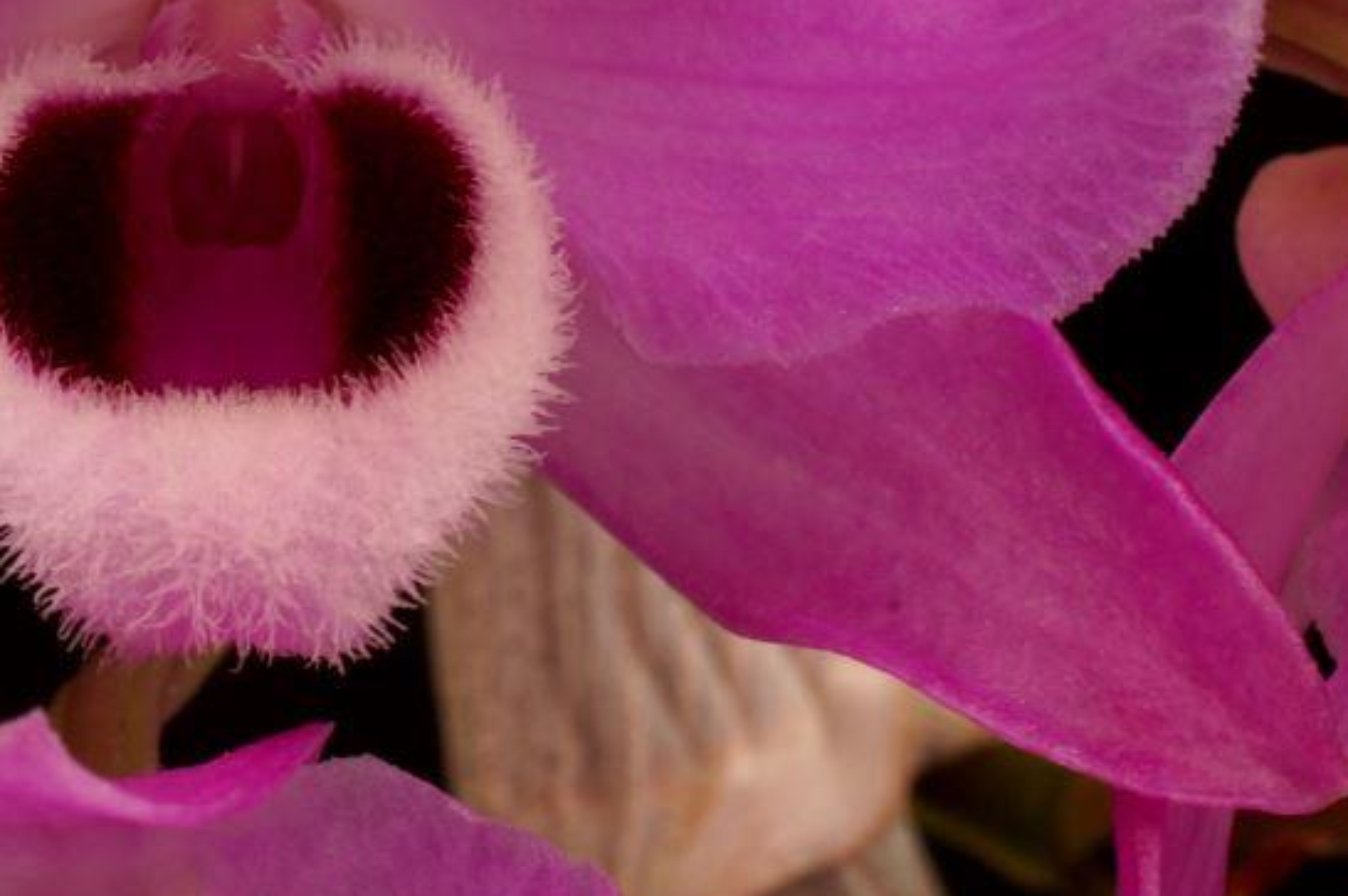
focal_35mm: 253
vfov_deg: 5.4
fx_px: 9465
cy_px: 107
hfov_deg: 8.1
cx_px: 195
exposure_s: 1.6
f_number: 22
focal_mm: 90
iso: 200
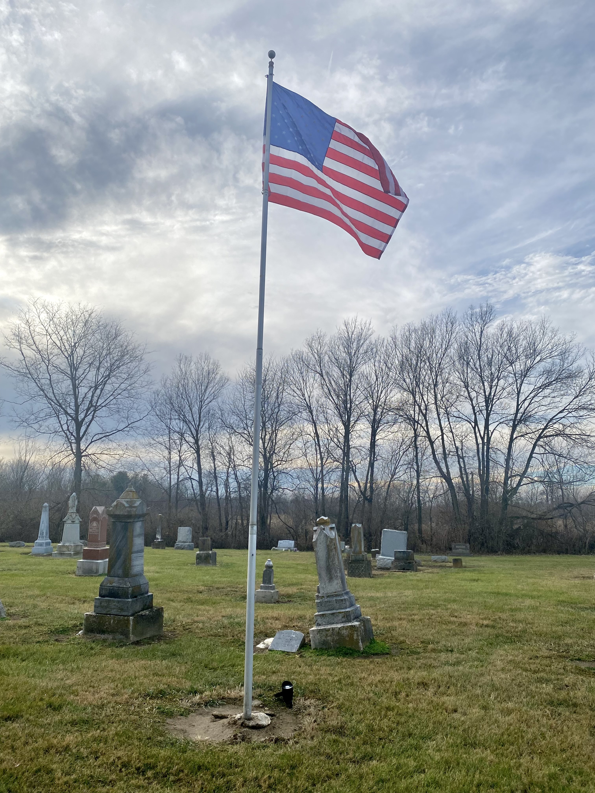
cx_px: 298
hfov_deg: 53.1
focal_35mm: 26
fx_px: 596
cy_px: 396
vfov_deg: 67.3
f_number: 1.8
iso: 32
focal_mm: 4.25
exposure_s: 1/4444
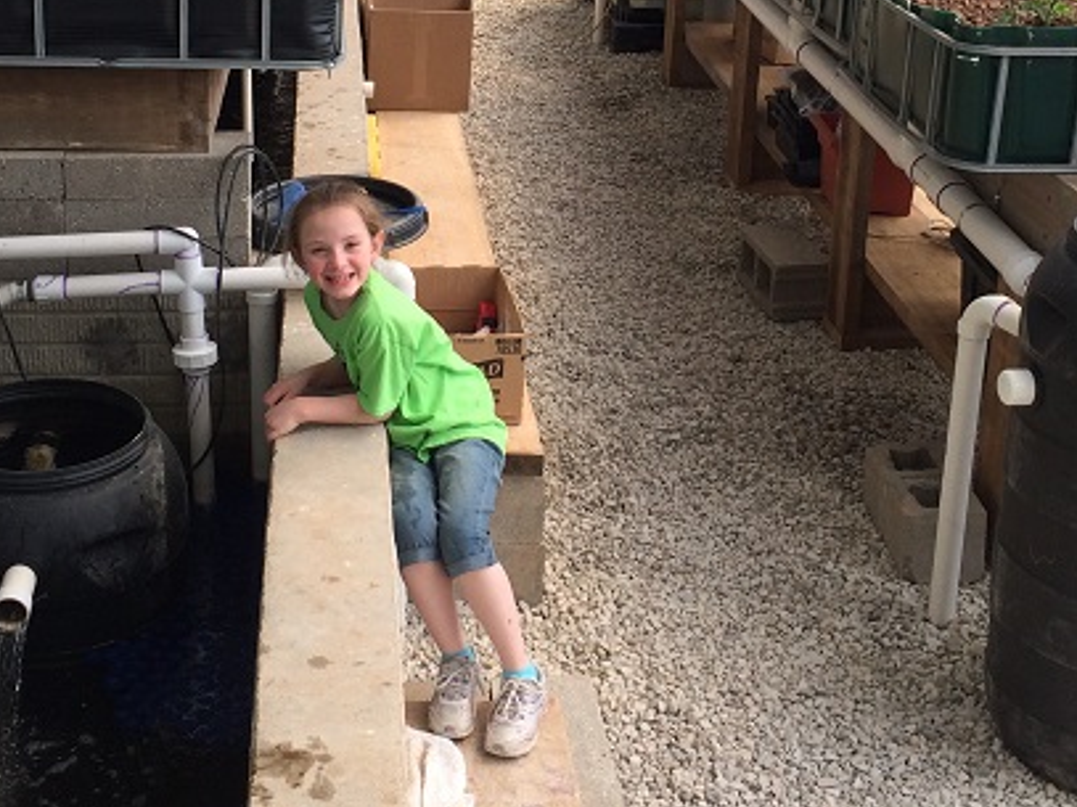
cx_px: 410
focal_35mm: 59
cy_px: 164
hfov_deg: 32.6
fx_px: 1835
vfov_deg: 24.4
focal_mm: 4.12
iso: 32
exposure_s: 1/519
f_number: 2.2
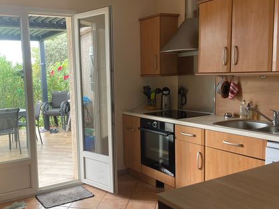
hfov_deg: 49.3
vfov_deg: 38.6
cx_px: 94
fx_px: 298
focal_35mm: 37
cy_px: 114
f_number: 1.6
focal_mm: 4.2
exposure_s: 1/121
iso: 100
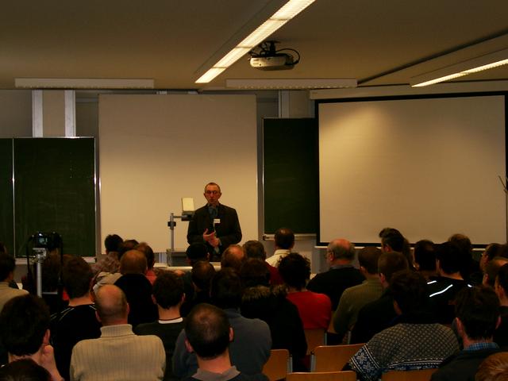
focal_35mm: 74
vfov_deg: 19.9
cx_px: 254
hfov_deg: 26.3
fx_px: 1086
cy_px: 190
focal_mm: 15.2
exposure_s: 1/60
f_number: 3.8
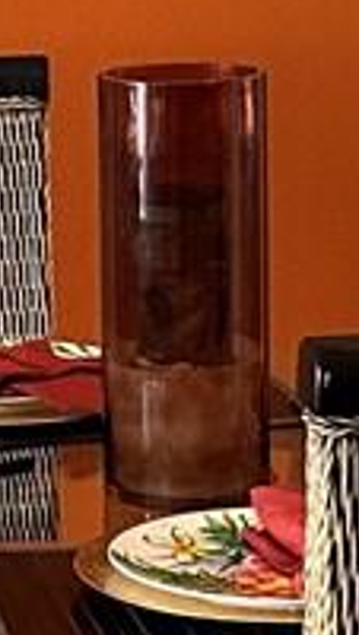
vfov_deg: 10.3
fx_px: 3525
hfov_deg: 5.8
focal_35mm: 209
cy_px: 210
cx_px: -133
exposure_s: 1/60
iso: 400
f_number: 1.78
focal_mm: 6.86
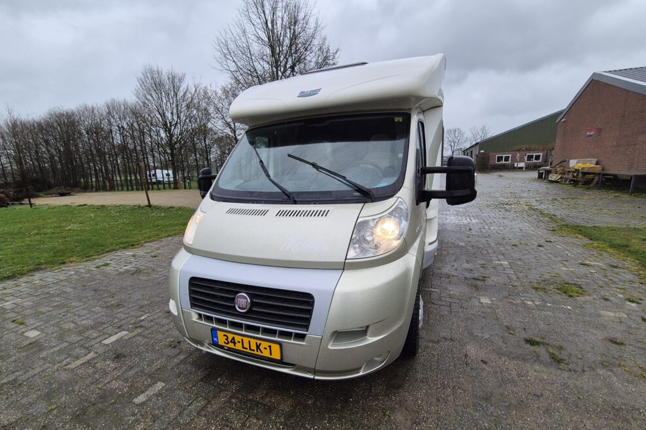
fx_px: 251
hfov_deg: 104.3
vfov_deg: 81.1
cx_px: 319
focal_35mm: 14
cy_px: 228
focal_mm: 2.2
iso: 50
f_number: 2.2
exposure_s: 1/656
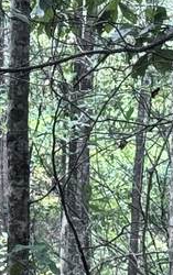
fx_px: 1955
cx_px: -219
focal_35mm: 260
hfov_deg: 4.9
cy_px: 208
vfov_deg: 8.1
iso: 50
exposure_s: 1/187
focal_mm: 6.76
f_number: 1.78
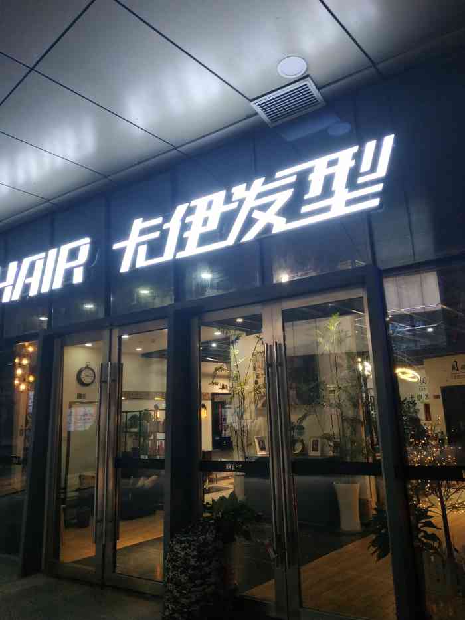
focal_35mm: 24
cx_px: 232
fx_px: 430
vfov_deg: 71.6
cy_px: 310
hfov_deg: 56.8
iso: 250
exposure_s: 1/50
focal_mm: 3.94
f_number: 1.9
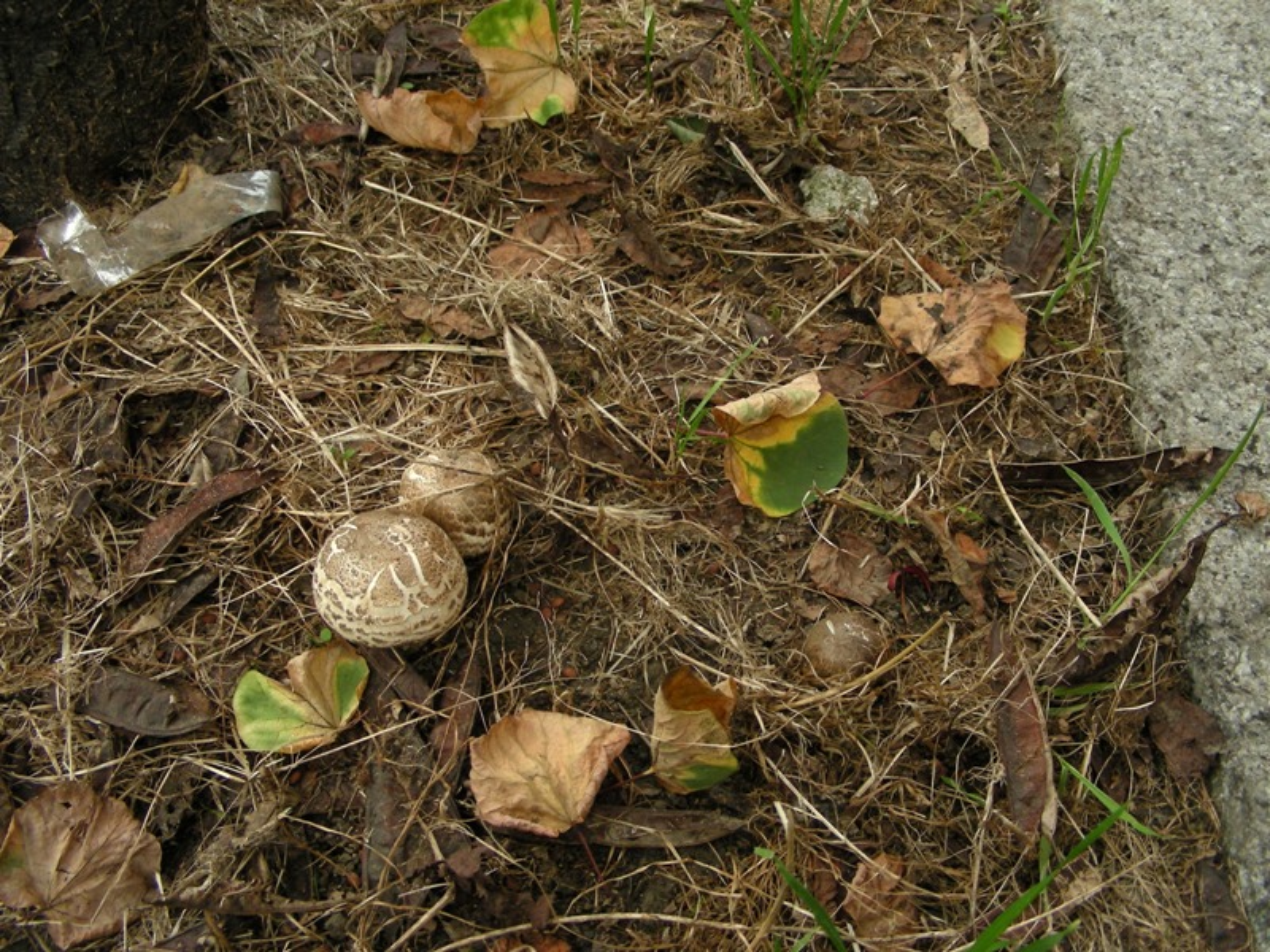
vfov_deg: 37.7
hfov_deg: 49.0
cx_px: 635
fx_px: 1394
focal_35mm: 38
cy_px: 476
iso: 101
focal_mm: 6.3
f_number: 3.5
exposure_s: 1/30.5
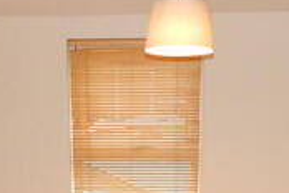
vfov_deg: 15.0
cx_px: 142
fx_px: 642
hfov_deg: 25.4
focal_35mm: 80
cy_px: 339
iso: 200
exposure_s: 1/30
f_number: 3
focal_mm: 4
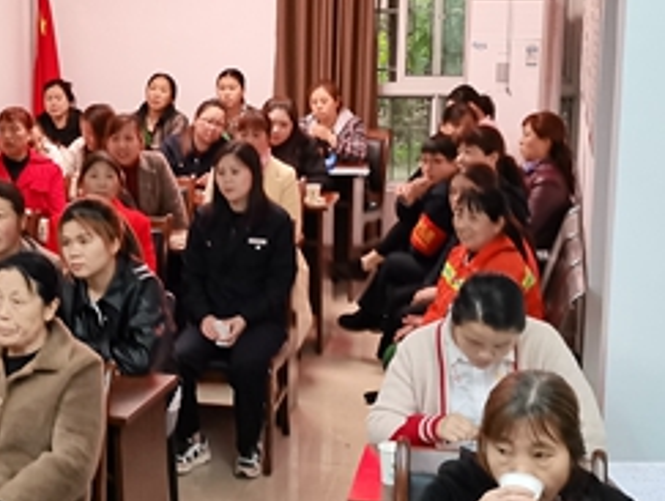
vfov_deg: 20.8
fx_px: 1366
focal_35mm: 71
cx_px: 112
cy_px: 255
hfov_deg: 26.7
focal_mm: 4.94
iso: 320
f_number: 1.9
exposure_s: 1/50
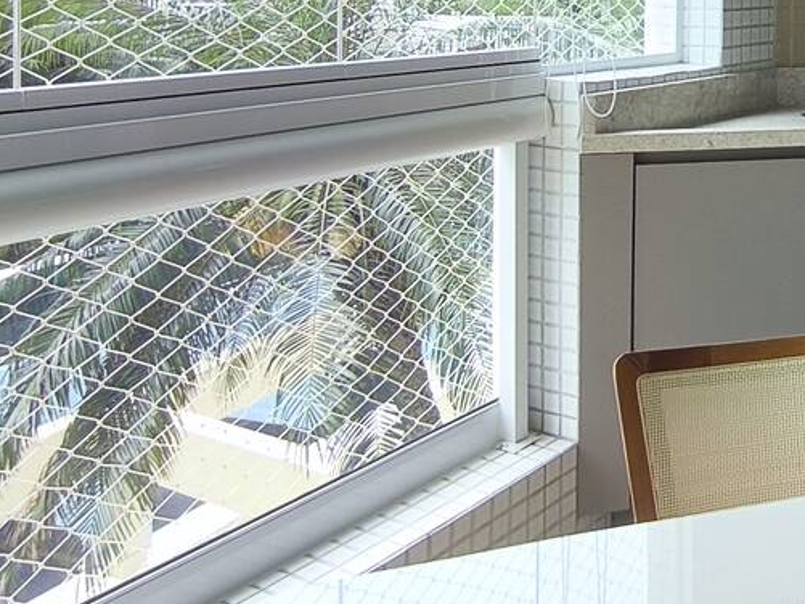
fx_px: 1070
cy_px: -26
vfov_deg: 29.1
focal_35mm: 46
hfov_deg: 35.1
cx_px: 895
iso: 80
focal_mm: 1.65
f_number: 2.2
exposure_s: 1/120
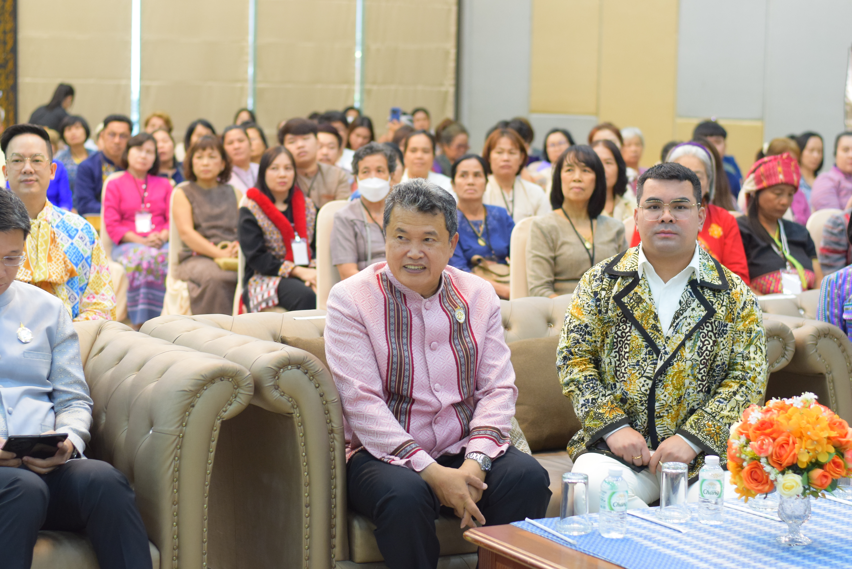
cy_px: 284
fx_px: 1775
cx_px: 426
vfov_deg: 18.2
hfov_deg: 27.0
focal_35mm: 75
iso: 1250
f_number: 2.8
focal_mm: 50
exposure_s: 1/80
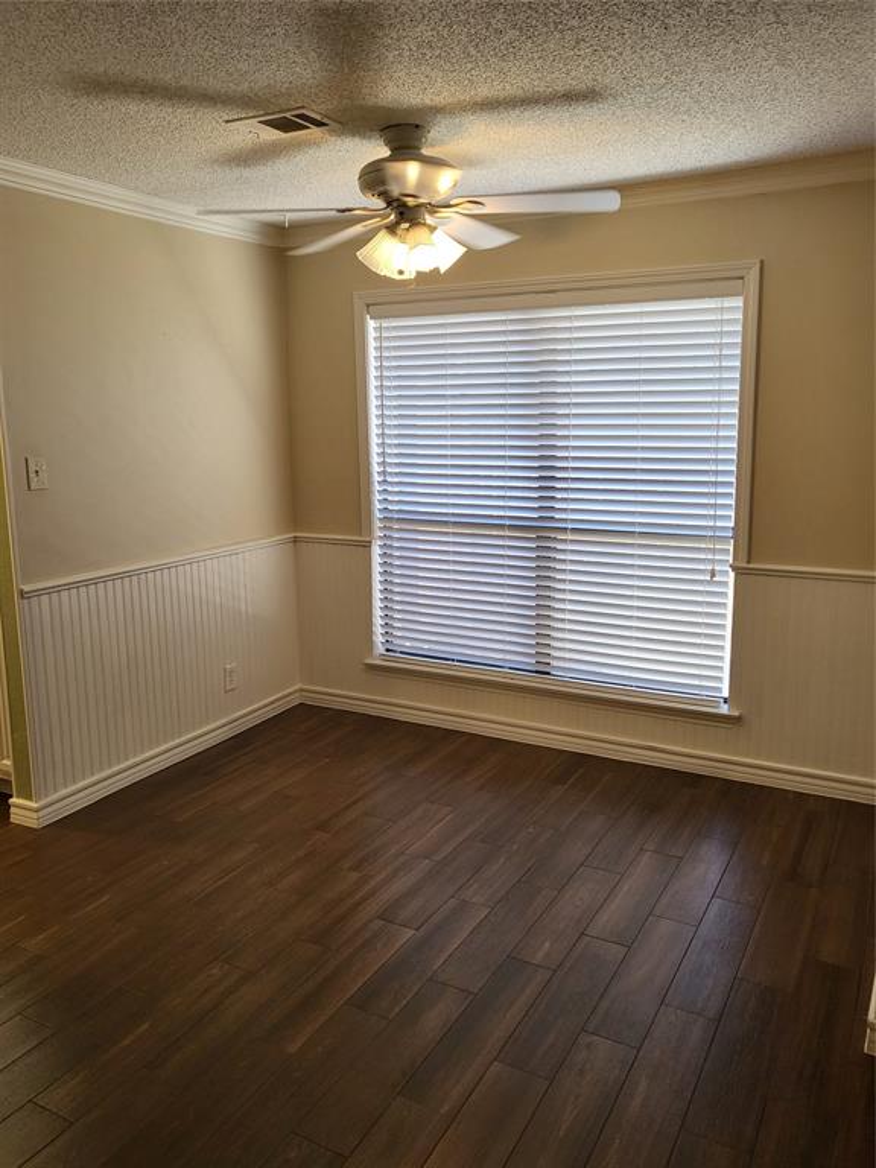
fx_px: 877
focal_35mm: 26
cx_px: 438
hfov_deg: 53.1
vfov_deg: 67.3
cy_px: 584
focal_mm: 4.25
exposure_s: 1/120
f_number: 1.8
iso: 160
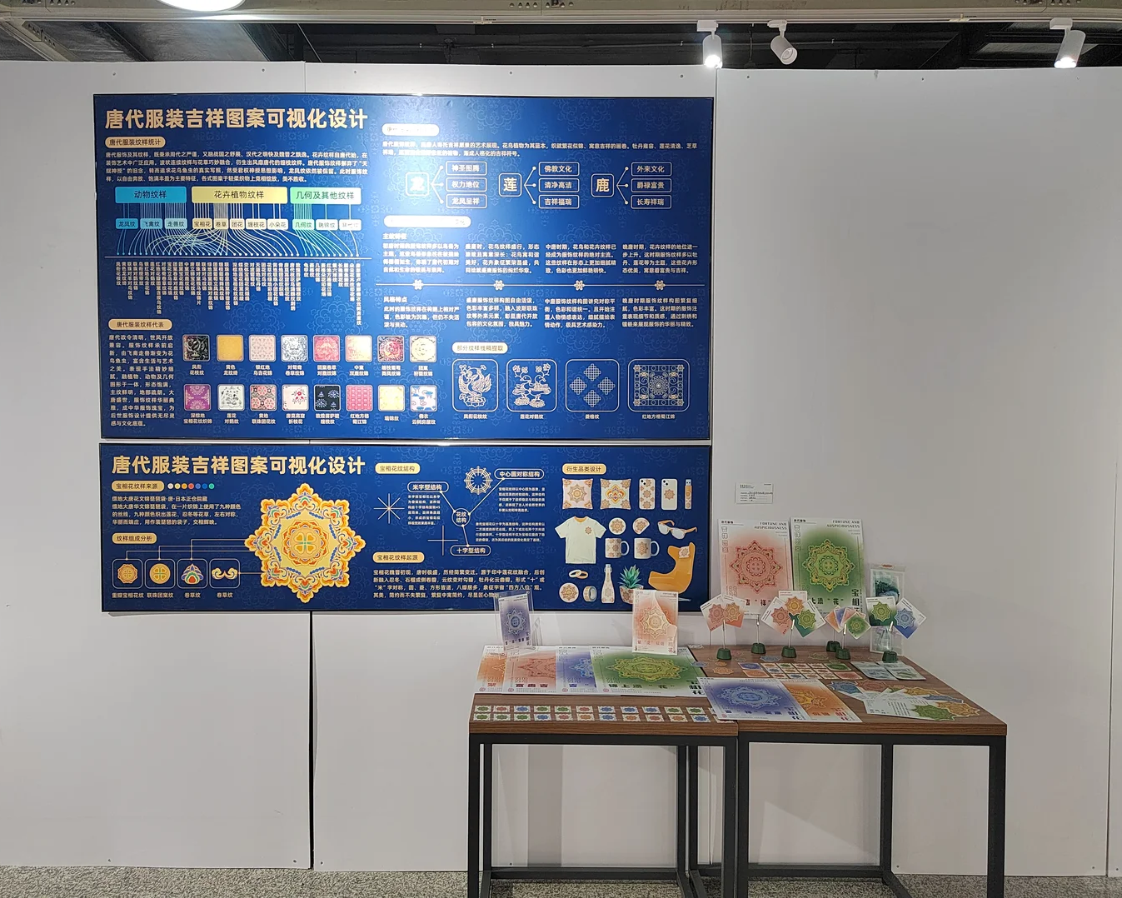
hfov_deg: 70.2
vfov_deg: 58.8
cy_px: 449
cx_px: 534
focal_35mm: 24
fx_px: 797
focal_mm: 5.52
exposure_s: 1/100
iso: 844
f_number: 1.9
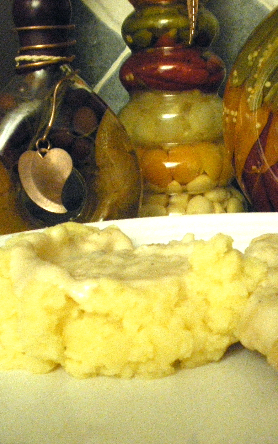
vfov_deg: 37.5
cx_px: 219
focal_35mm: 54
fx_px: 655
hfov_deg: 23.6
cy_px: 214
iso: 800
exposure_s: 1/30
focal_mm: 6.3
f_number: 3.1
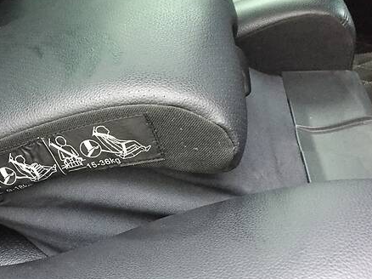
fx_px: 569
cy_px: 163
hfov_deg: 35.8
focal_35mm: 53
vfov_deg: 27.5
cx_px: 120
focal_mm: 4.2
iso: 250
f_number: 2.2
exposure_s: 1/25
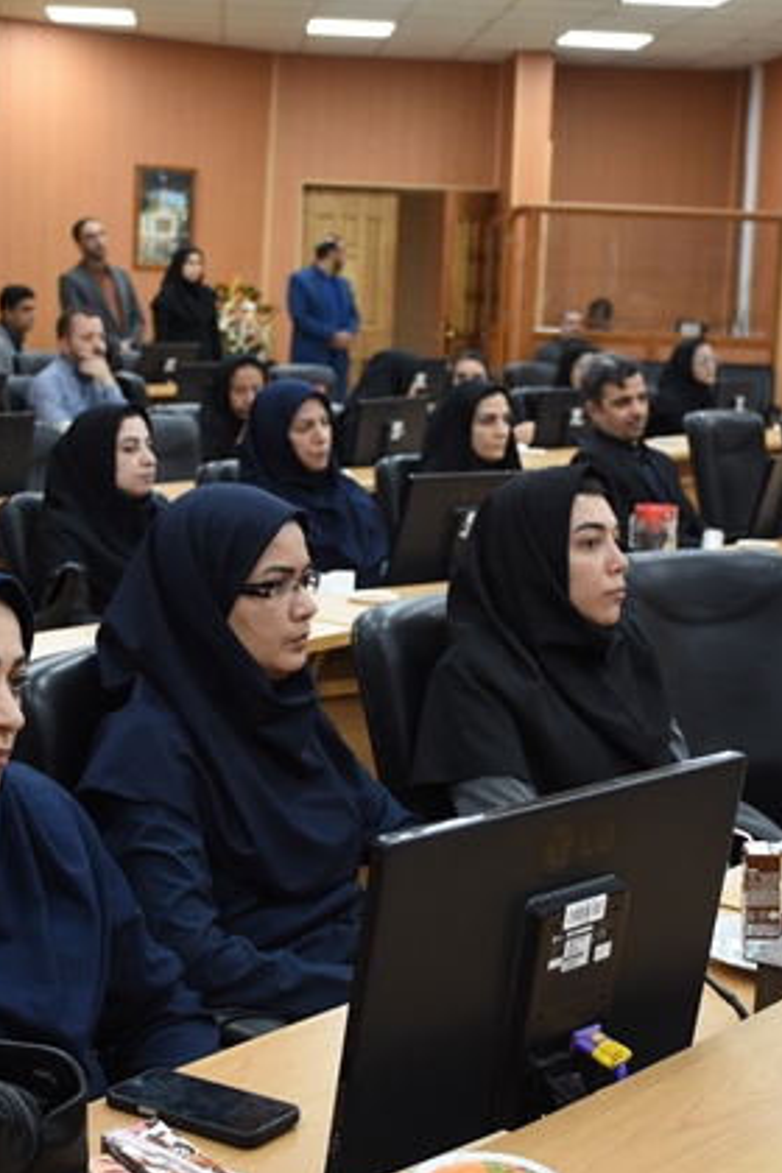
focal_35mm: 62
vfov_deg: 32.5
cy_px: 593
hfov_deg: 22.0
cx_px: 346
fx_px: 2012
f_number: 4
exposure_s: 1/125
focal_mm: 27
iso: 1000
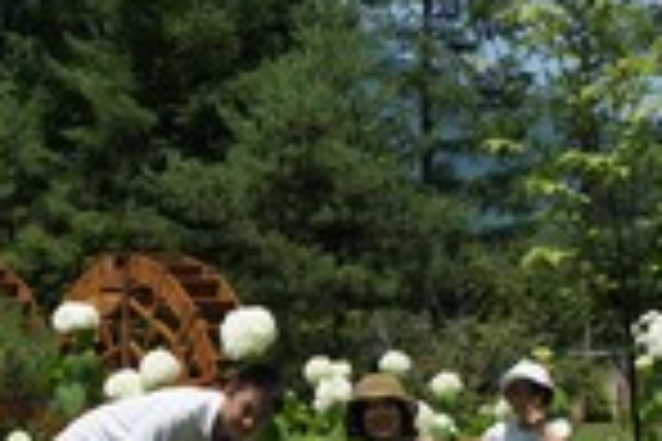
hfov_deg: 19.1
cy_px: 369
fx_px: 1949
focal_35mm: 106
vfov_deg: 12.8
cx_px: 131
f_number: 8
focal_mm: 26
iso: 200
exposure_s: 1/640
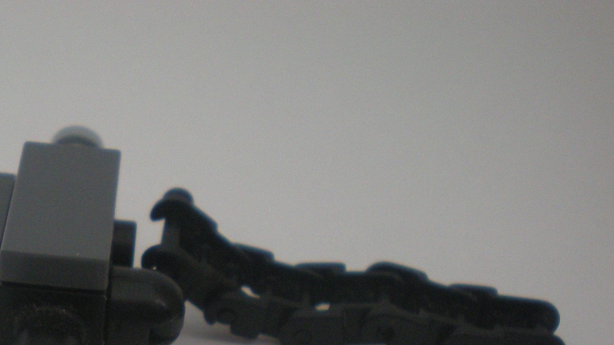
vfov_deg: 13.9
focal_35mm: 85
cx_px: 97
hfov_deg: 24.5
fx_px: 1384
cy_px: 381
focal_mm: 7.4
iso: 200
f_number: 3.5
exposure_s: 1/19.3
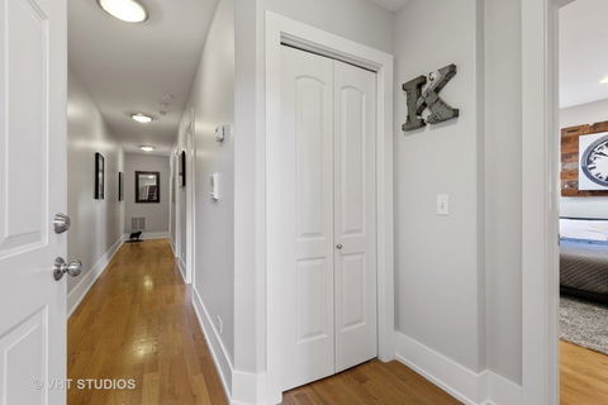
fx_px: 270
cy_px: 202
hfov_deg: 96.7
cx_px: 304
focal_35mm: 16
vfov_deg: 73.7
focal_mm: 16
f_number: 9.5
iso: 200
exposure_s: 1
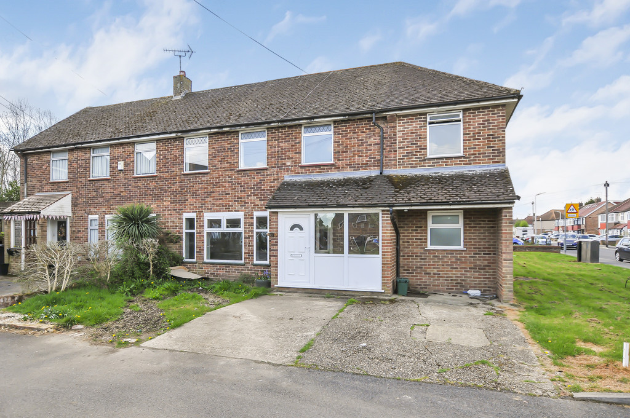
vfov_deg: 59.4
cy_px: 209
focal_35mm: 21
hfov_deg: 81.3
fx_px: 367
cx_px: 315
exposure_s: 1/400
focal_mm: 14
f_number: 5.6
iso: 200
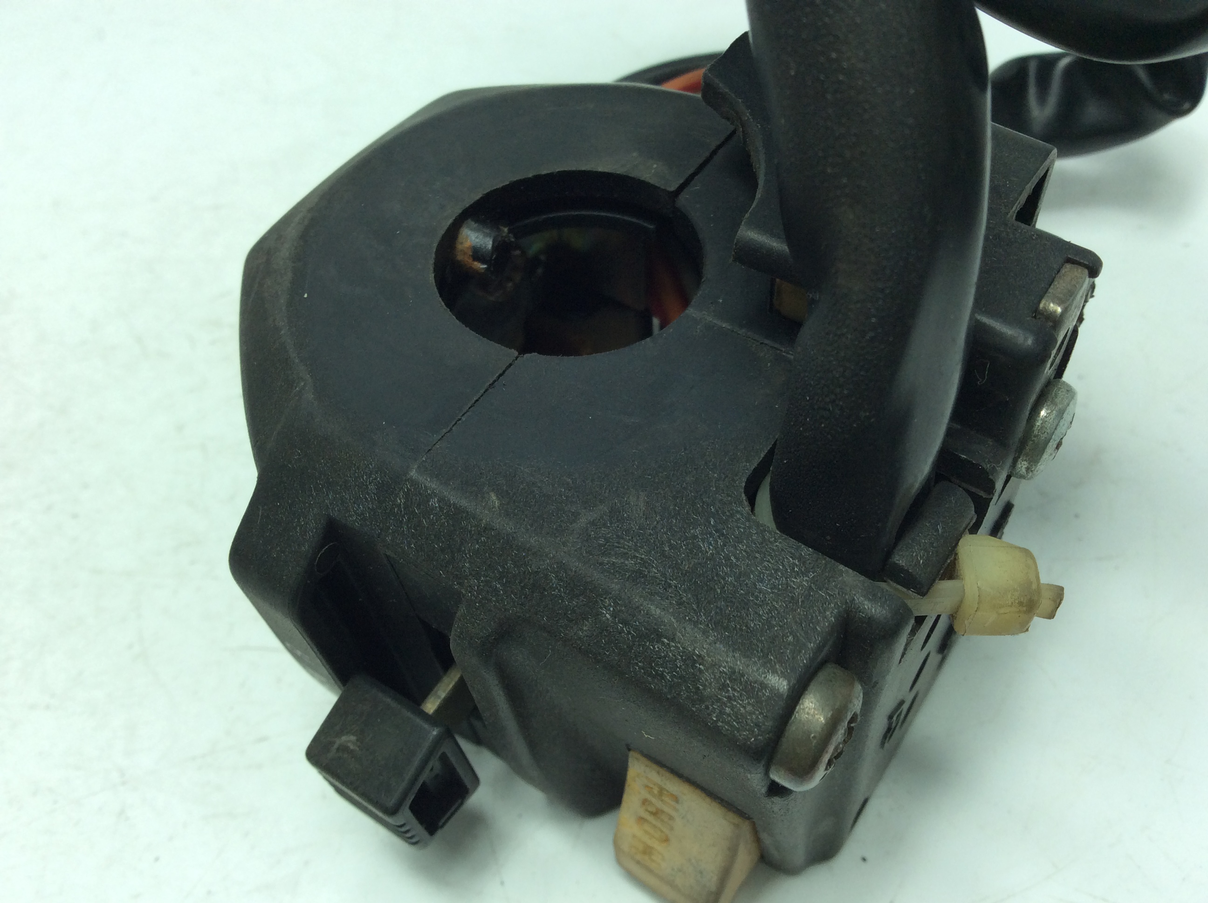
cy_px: 452
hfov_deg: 56.9
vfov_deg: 44.1
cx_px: 604
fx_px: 1115
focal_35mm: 32
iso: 32
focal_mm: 3.3
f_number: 2.4
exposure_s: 1/248
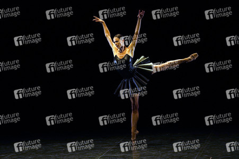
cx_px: 120
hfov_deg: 7.4
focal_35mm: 277
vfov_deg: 5.0
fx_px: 1838
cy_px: 80
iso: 6400
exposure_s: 1/320
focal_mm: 277
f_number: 6.3
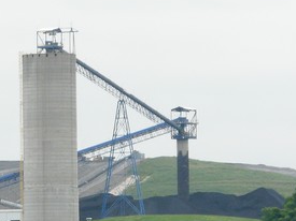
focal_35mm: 439
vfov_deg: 3.4
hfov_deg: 4.5
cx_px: -70
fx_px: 3752
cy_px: 134
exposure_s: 1/250
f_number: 5
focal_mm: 24.7
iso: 100
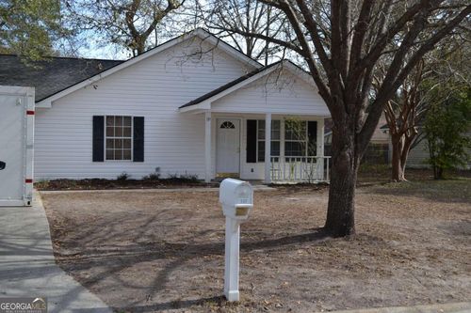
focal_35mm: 48
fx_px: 628
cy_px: 156
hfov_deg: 41.1
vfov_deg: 28.1
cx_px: 236
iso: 100
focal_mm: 32
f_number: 6.3
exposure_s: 1/160
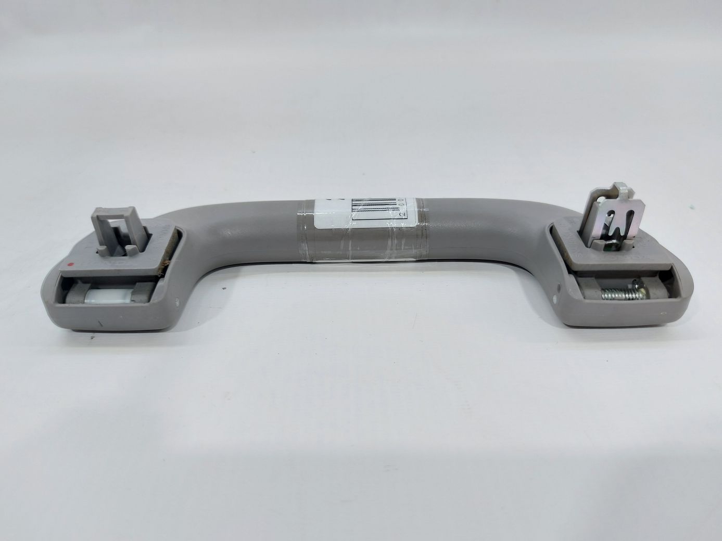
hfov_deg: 71.6
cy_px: 270
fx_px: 501
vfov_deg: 56.8
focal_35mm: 24
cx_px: 361
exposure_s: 1/50
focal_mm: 5.23
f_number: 1.8
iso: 80
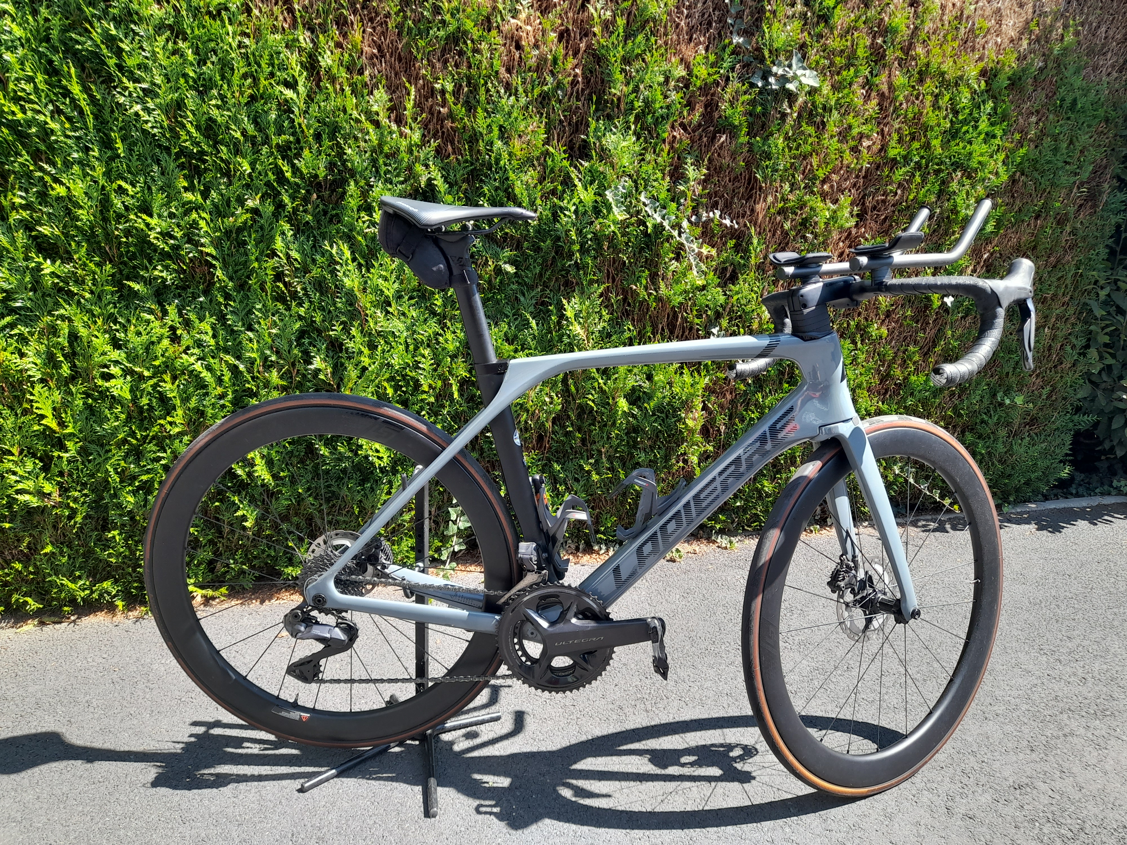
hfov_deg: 69.4
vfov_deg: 54.9
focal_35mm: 25
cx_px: 564
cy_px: 422
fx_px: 814
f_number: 2
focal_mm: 4.6
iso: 20
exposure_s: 1/105
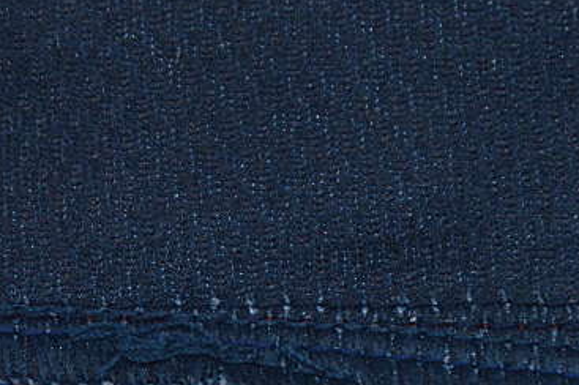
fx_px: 7447
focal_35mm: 463
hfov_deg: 4.5
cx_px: 208
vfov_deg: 3.0
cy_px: 536
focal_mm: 105
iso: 400
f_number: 10
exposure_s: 1/200
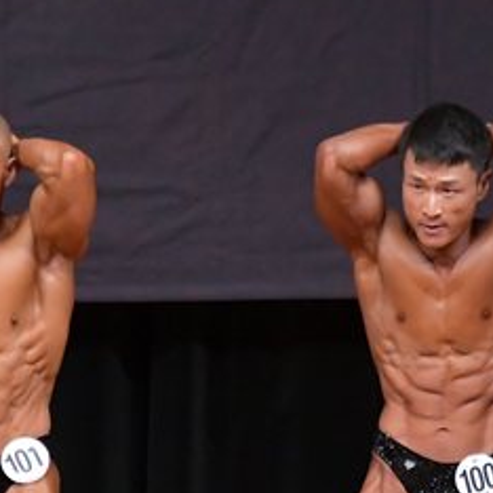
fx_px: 11569
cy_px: 518
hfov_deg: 2.4
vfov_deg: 2.4
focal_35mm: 718
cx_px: 340
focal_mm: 170
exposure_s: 1/400
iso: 5000
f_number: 5.6
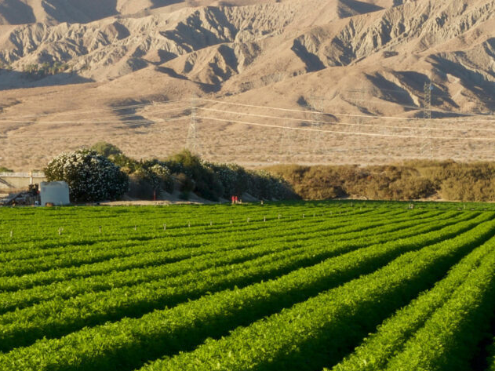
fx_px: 4603
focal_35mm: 322
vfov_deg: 4.6
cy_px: 299
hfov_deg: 6.1
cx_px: 518
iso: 100
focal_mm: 55
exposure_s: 1/30
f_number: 14
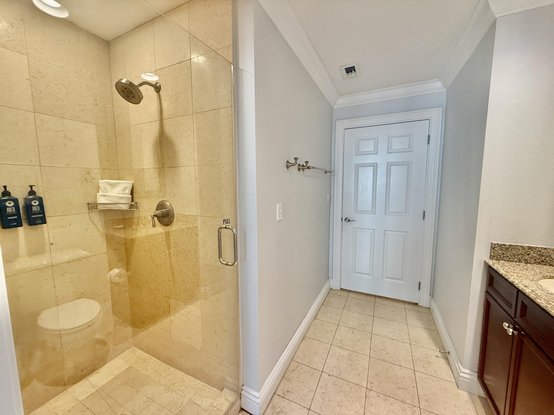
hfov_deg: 102.1
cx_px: 277
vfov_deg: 85.7
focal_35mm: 14
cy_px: 208
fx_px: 224
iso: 250
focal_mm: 2.22
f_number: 2.2
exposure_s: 1/120
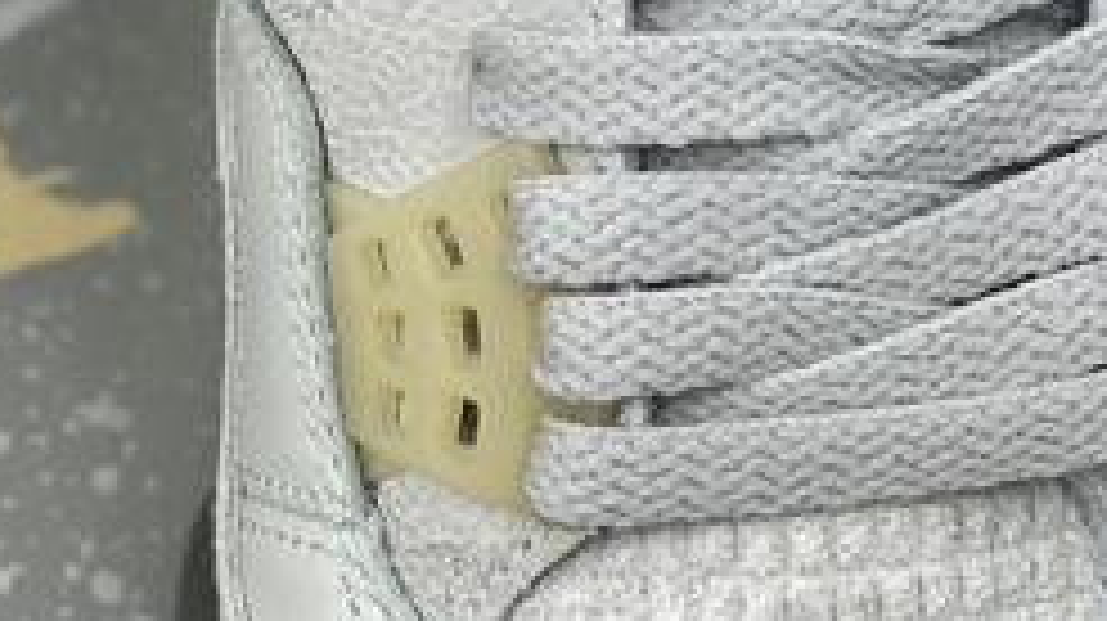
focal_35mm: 187
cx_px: -18
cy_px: 835
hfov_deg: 11.4
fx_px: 5485
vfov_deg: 6.4
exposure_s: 1/220
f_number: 2.8
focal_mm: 6.6
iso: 20
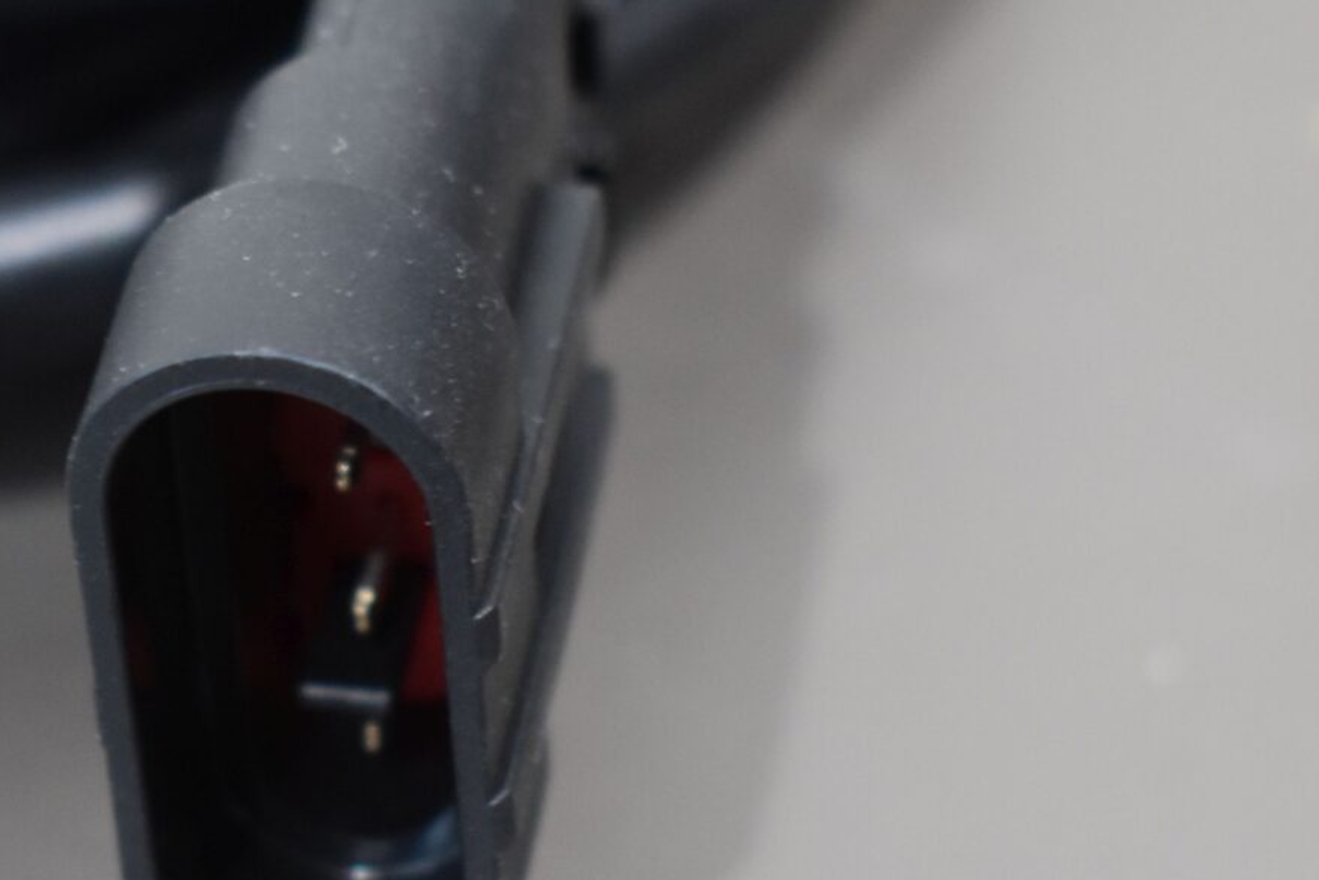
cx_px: 361
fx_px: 6119
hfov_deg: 12.3
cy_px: 745
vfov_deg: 8.2
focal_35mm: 167
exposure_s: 1/60
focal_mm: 38
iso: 900
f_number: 4.8
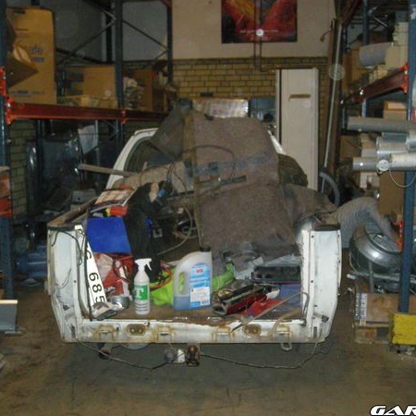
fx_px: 598
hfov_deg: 38.3
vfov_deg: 38.3
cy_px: 198
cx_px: 233
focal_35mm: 44
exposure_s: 1/60
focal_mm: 5.7
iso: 340
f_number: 2.8
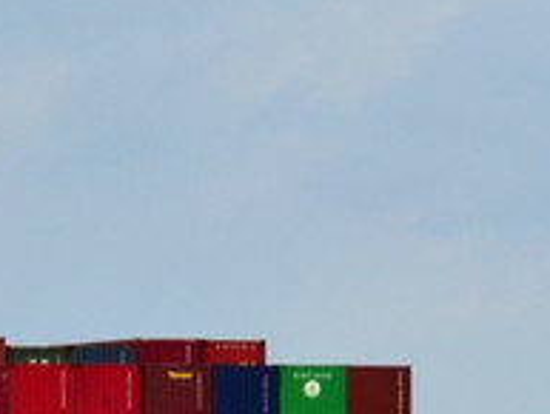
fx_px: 34198
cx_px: -1091
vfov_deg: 0.7
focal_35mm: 2151
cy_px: 240
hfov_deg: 0.9
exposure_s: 1/125
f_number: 11
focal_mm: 240
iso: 200
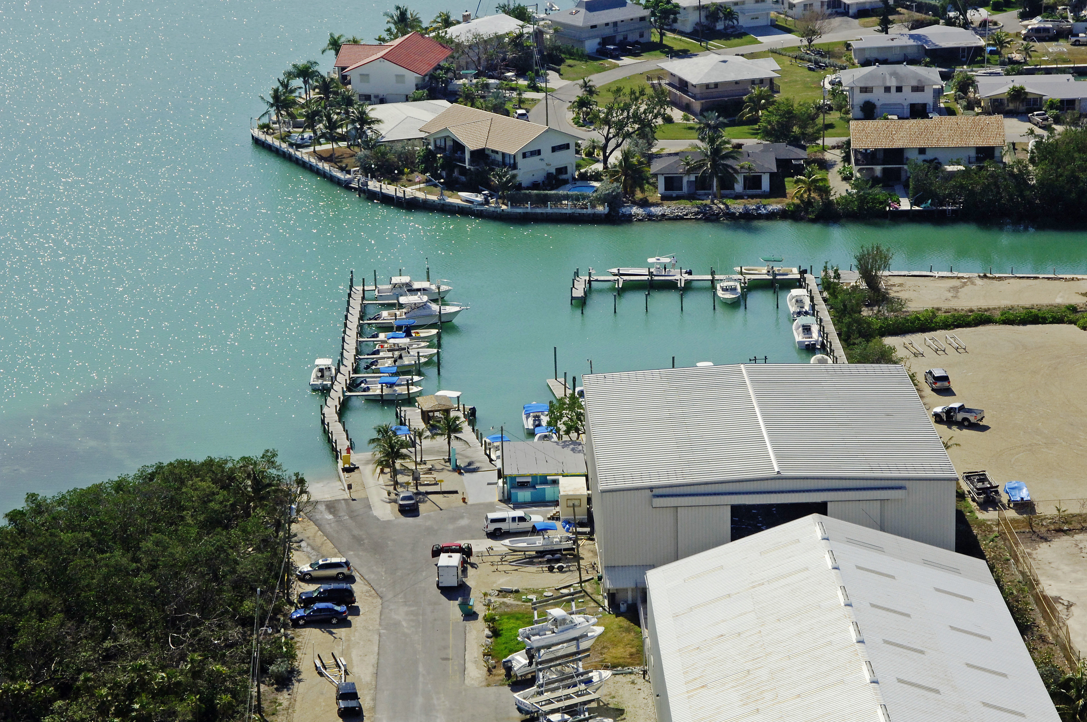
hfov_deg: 19.0
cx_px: 594
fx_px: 3244
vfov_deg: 12.7
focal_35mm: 108
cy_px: 387
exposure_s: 1/1000
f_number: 10
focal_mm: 65
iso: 400
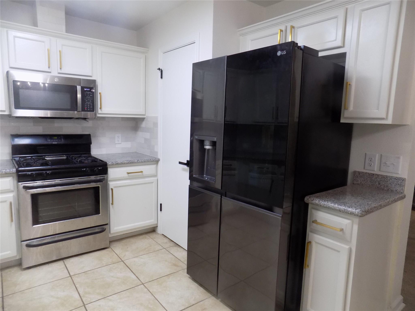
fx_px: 276
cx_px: 208
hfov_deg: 73.9
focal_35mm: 23
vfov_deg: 58.9
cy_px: 156
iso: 220
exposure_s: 1/30
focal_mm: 4
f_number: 3.1
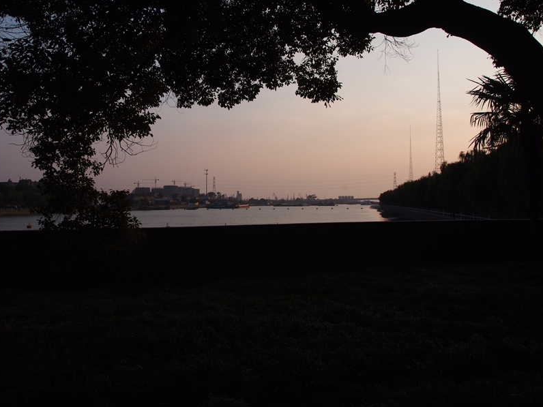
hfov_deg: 36.8
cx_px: 252
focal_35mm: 52
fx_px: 816
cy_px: 204
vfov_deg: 28.0
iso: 200
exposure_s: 1/400
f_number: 10
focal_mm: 32
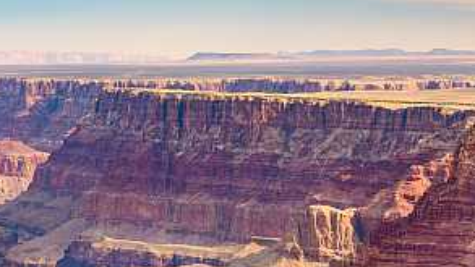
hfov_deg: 14.8
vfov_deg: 8.3
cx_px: 118
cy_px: 273
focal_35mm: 145
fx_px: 1827
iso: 200
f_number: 8
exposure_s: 1/125
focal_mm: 58
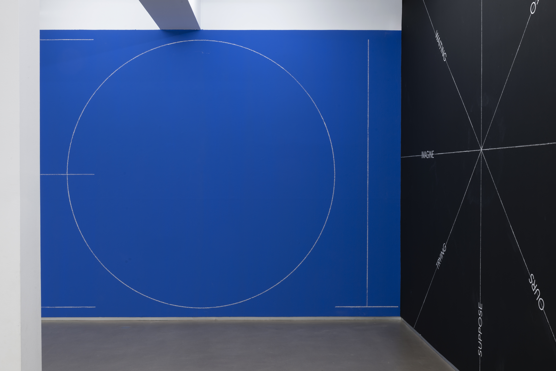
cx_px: 278
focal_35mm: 39
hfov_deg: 49.6
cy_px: 186
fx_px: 602
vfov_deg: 34.2
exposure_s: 1.3
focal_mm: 39
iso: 64
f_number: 16
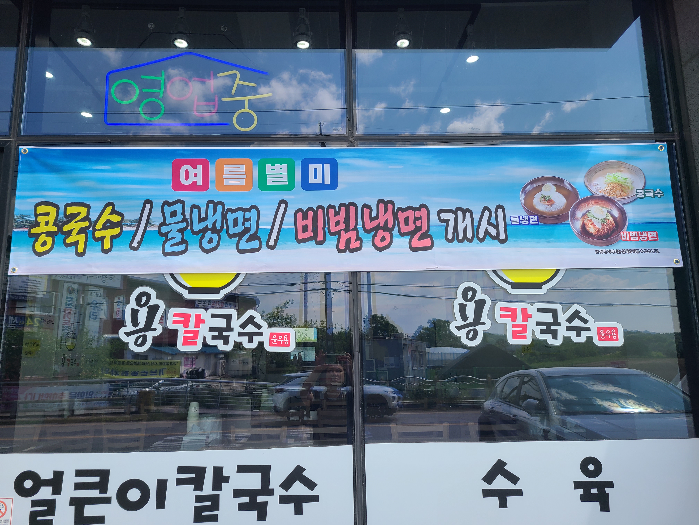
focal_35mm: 26
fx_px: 525
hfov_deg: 67.3
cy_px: 262
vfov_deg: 53.1
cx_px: 350
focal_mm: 5.4
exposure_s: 1/1262
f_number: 1.8
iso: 40
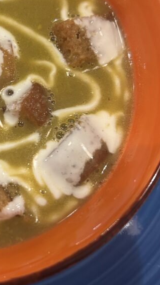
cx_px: 18
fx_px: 385
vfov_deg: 40.2
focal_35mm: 51
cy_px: 102
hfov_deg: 22.9
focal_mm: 5.7
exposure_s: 1/60
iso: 320
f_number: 1.5
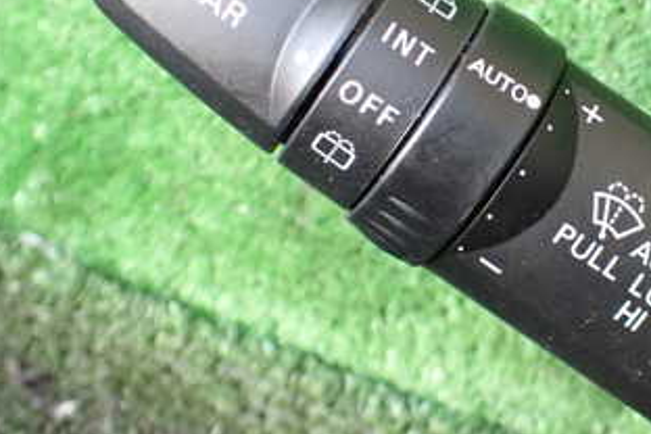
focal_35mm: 60
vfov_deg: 22.6
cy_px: 186
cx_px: 580
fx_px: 1085
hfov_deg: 31.9
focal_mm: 5.4
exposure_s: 1/100
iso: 800
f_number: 2.3
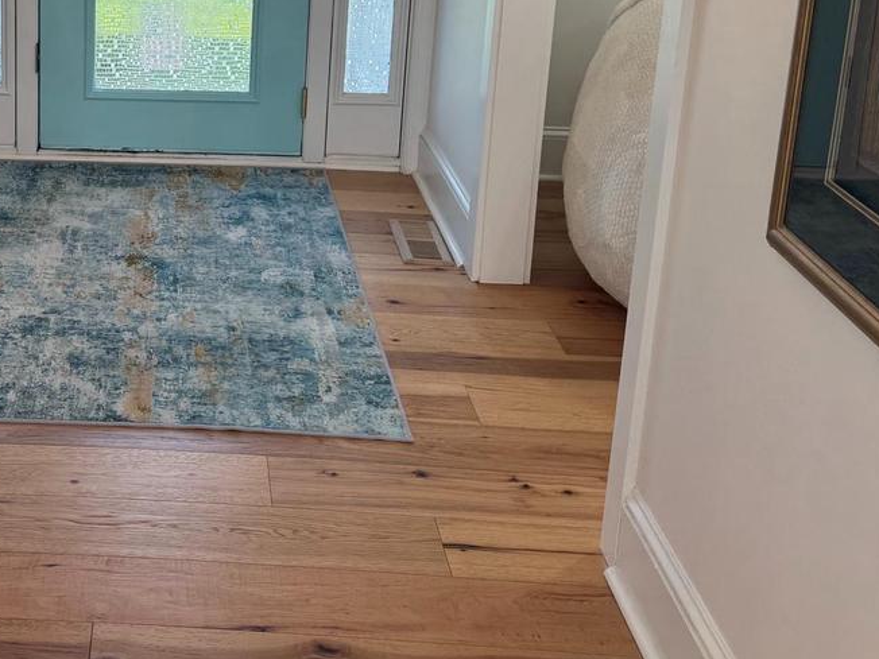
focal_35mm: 53
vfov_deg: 26.7
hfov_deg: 34.4
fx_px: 1346
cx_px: 109
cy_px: 75
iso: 64
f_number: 1.78
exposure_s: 1/121
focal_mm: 6.76
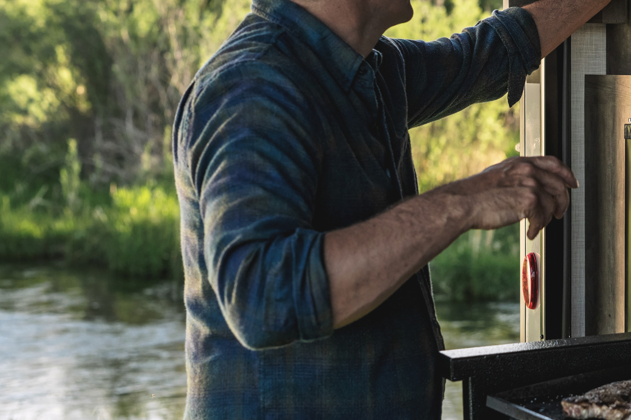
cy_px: 201
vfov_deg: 12.7
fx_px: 1893
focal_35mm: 108
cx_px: 634
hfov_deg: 18.4
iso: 250
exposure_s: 1/800
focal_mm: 50
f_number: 4
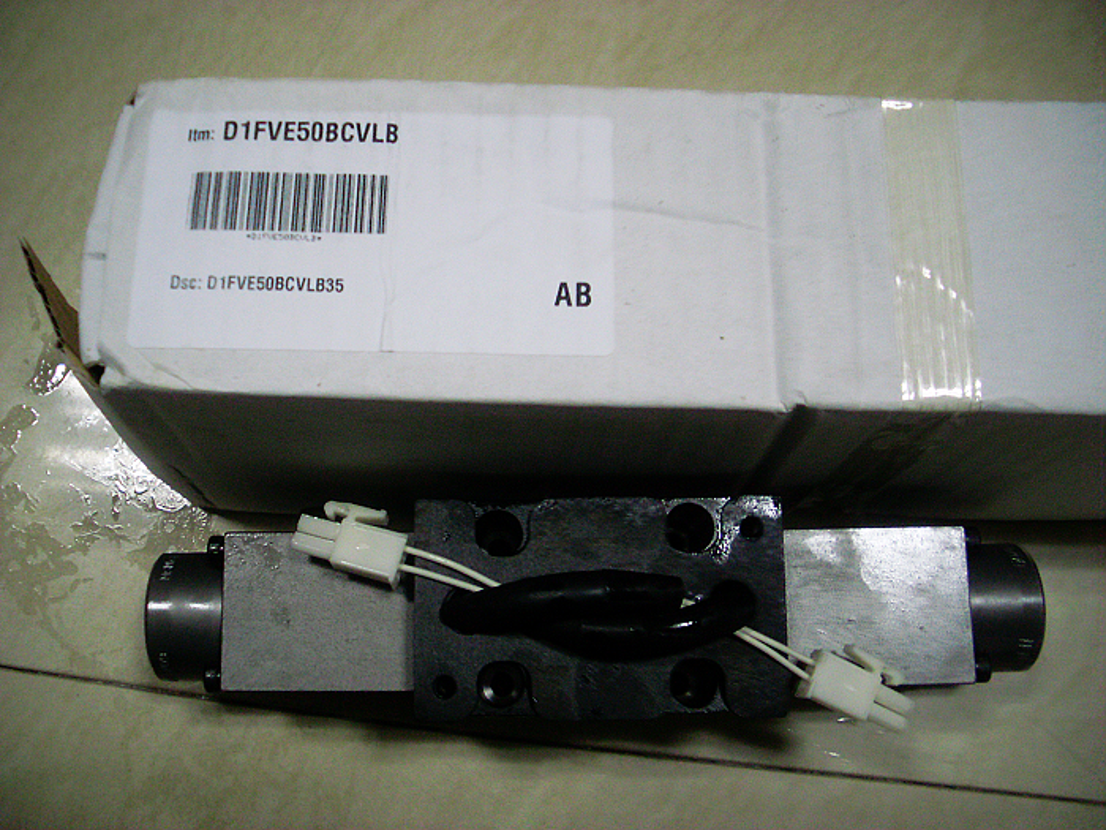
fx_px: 1214
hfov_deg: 49.0
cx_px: 553
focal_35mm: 38
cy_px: 415
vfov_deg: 37.7
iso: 200
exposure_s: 1/10
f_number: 3
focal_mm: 6.3
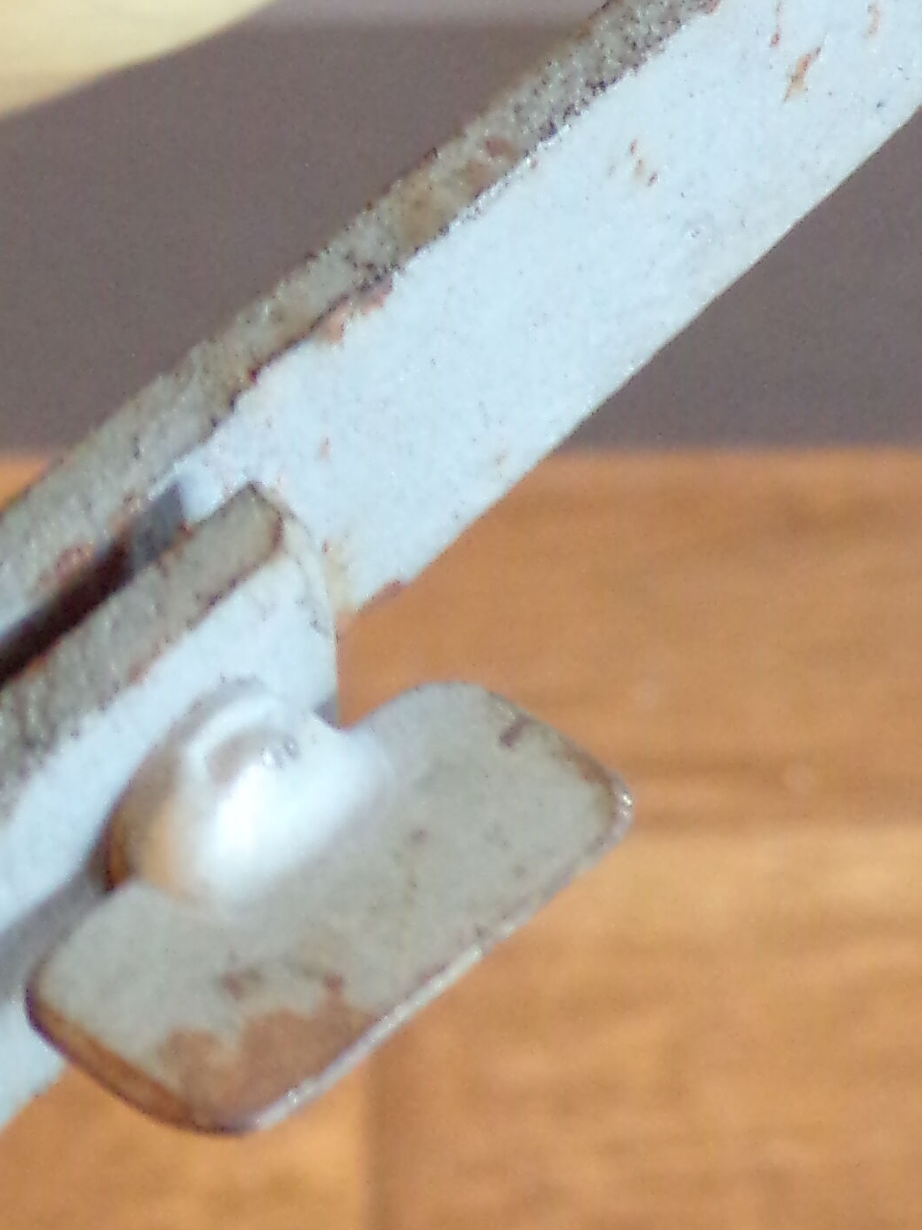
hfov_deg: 12.1
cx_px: 418
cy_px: 311
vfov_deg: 16.1
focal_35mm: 122
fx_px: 4334
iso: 422
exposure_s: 1/17
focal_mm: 6.6
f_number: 3.3
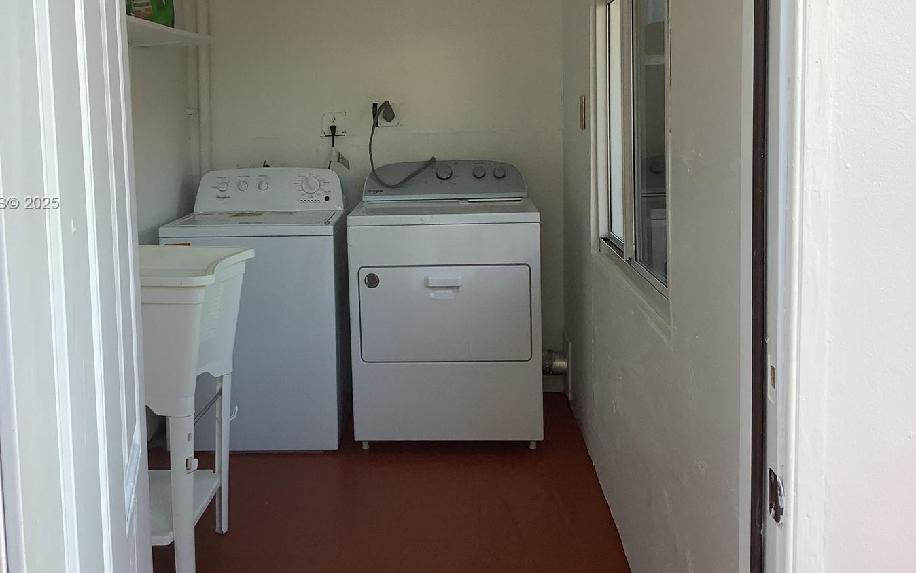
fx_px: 974
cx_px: 391
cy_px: 204
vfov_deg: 32.6
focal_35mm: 39
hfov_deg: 50.2
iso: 32
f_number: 2.4
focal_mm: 3.3
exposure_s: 1/120
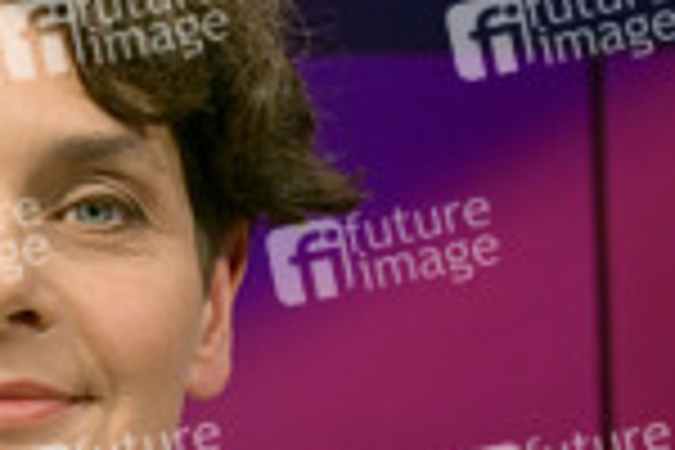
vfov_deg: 8.8
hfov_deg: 13.0
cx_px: -7
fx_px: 2925
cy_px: 364
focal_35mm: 156
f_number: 5
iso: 1600
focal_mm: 52
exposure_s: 1/250
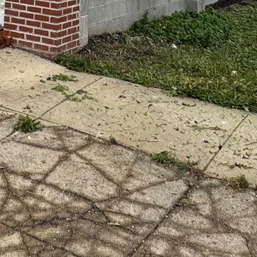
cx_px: 40
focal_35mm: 70
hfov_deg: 24.2
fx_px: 588
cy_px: -280
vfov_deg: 16.9
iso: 40
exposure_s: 1/414
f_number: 2.2
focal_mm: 2.22
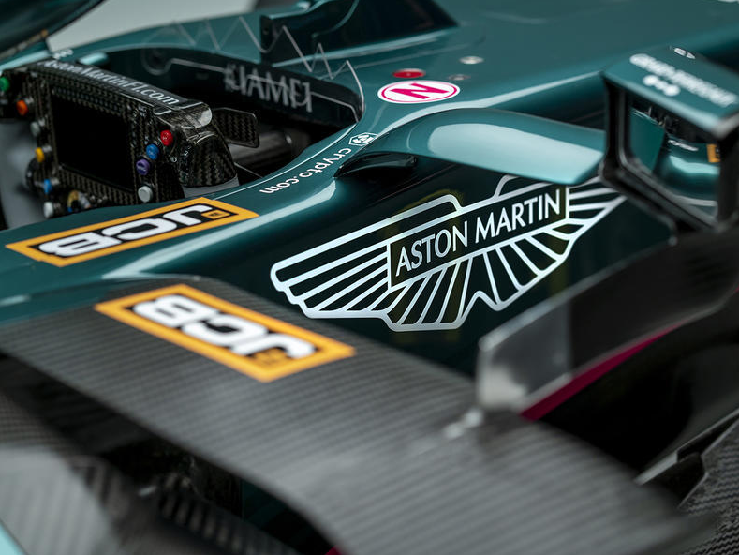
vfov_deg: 15.9
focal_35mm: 93
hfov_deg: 21.1
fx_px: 1986
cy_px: 277
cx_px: 398
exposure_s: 1/100
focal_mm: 85
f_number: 3.5
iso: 400
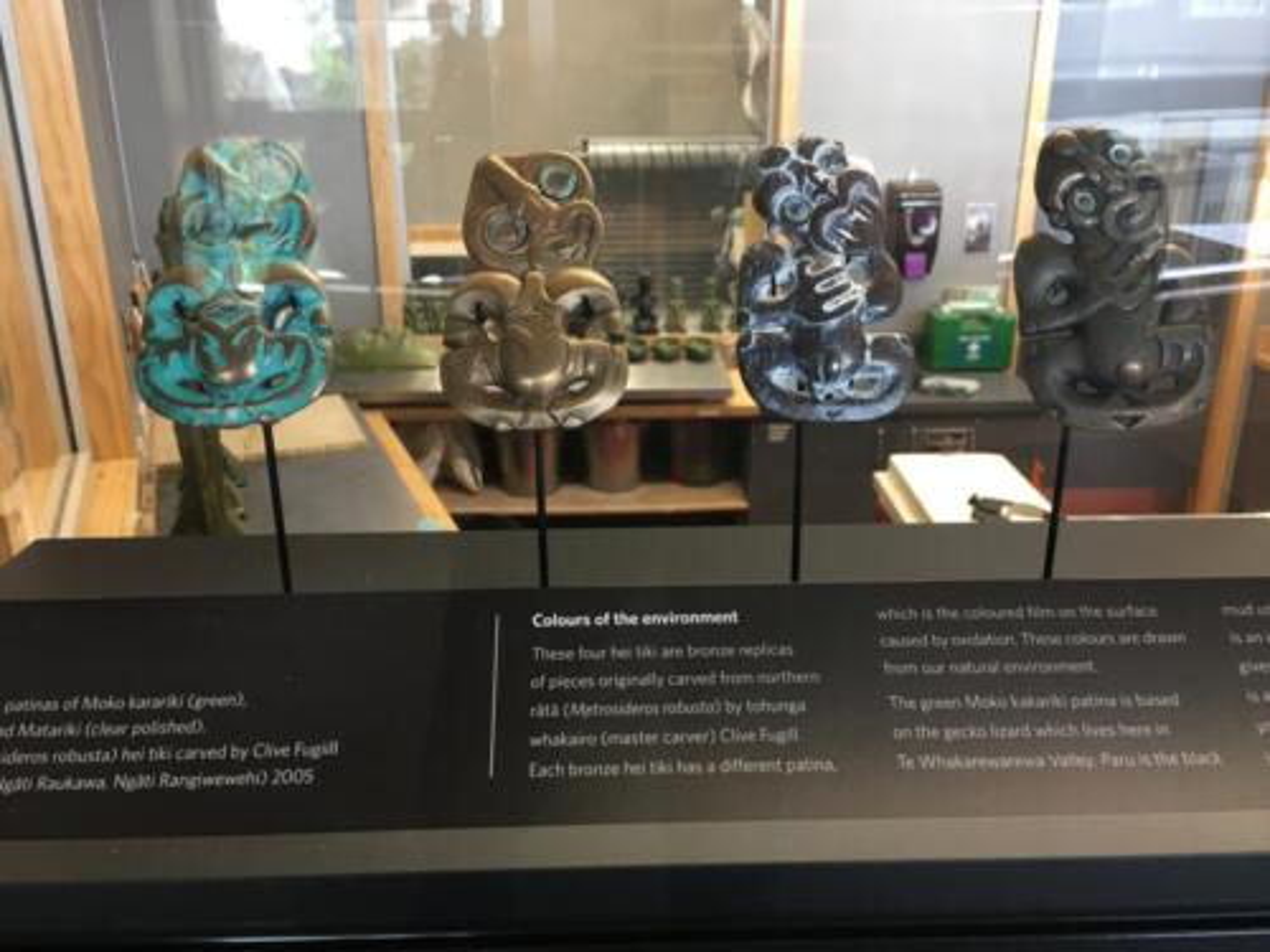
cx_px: 635
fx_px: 1064
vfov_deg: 48.2
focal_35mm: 29
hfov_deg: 61.7
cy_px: 476
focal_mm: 4.15
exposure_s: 1/33
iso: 50
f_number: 2.2
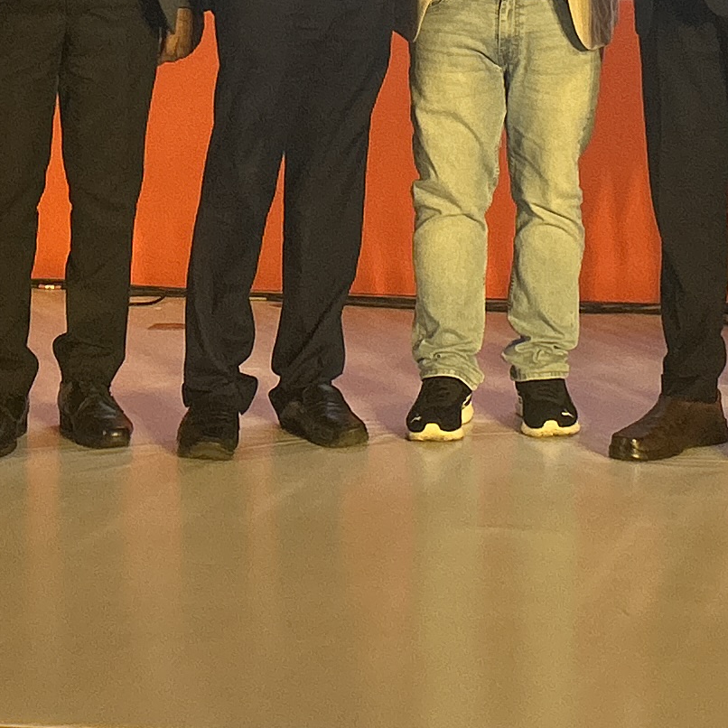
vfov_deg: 14.5
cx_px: 658
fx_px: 2736
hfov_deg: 15.0
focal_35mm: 115
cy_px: -204
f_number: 1.5
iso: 50
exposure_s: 1/345
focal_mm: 5.7
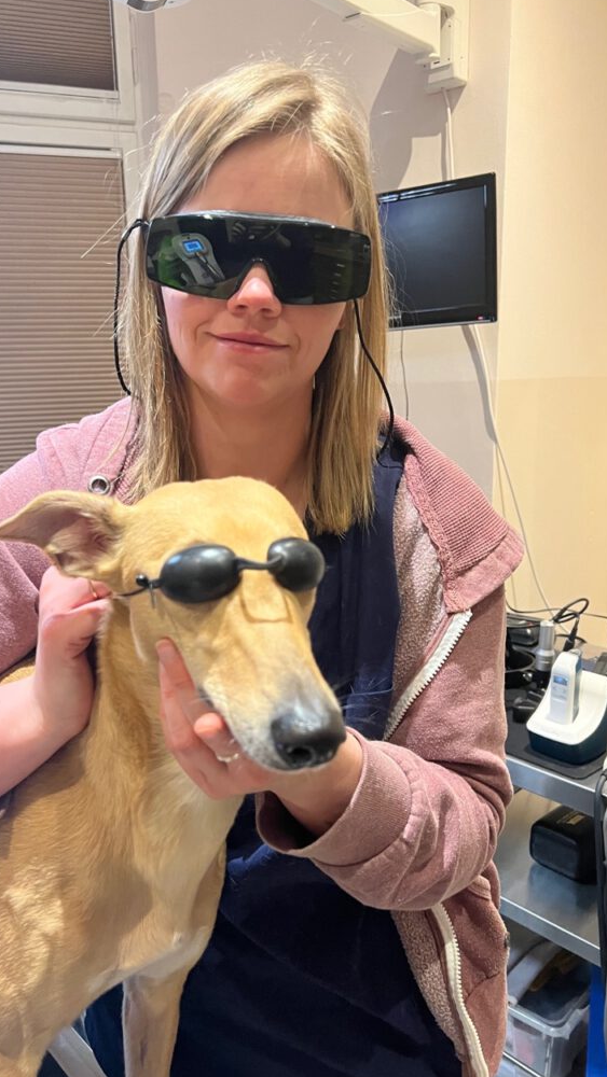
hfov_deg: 40.1
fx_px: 829
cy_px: 535
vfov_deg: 66.1
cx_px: 251
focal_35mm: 29
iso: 400
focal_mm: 5.7
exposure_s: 1/33
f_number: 1.5
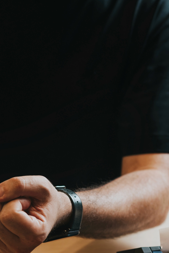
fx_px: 823
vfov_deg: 17.3
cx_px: 82
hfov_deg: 11.7
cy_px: 220
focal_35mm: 117
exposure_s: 1/200
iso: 320
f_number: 2.8
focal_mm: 50
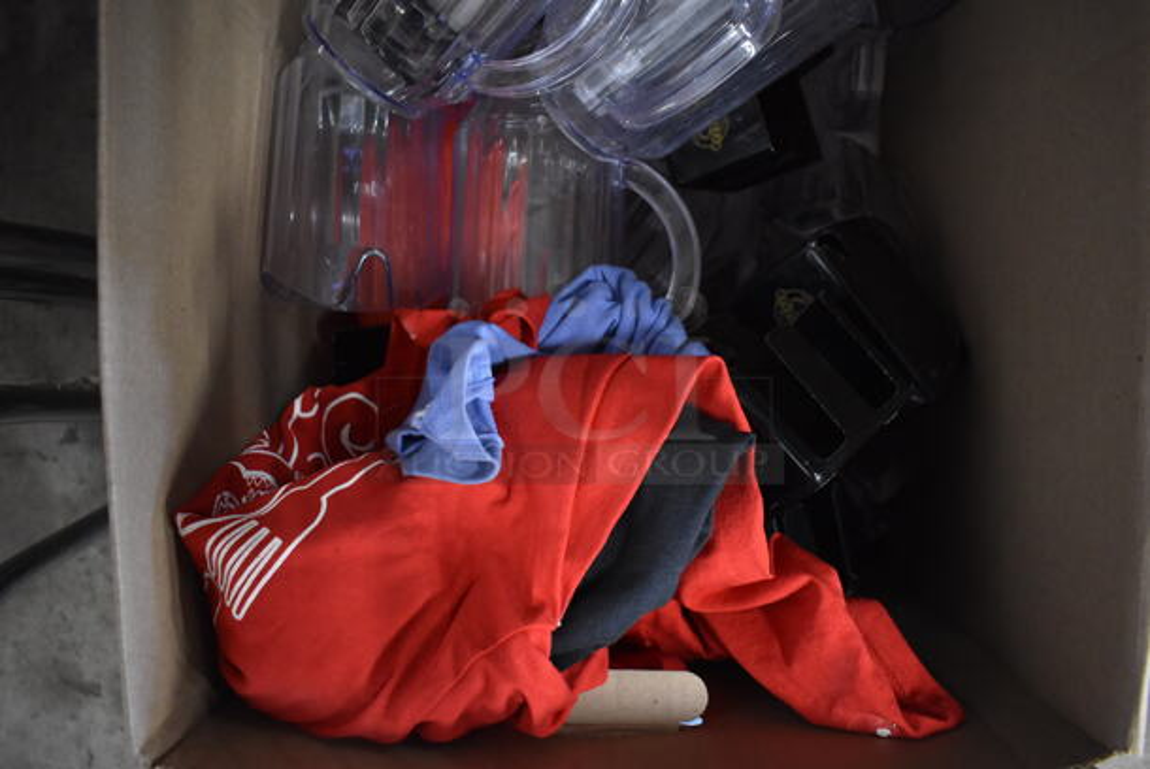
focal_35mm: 27
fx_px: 863
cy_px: 384
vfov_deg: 48.0
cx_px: 575
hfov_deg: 67.3
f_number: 3.5
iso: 2200
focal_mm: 18
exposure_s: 1/30
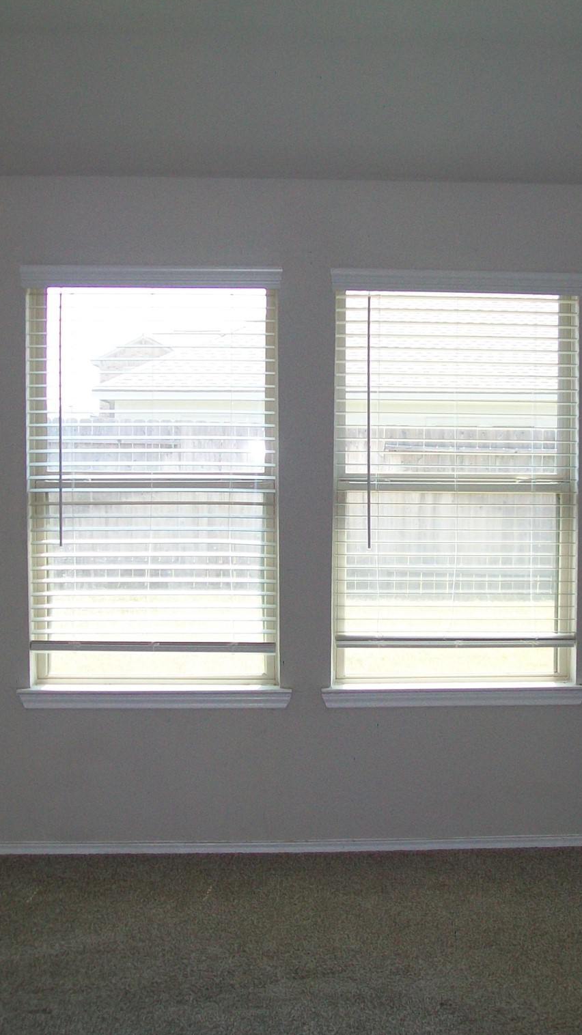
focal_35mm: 53
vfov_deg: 39.2
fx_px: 1455
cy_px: 519
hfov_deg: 22.6
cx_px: 339
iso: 64
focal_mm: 6
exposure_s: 1/125
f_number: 2.7
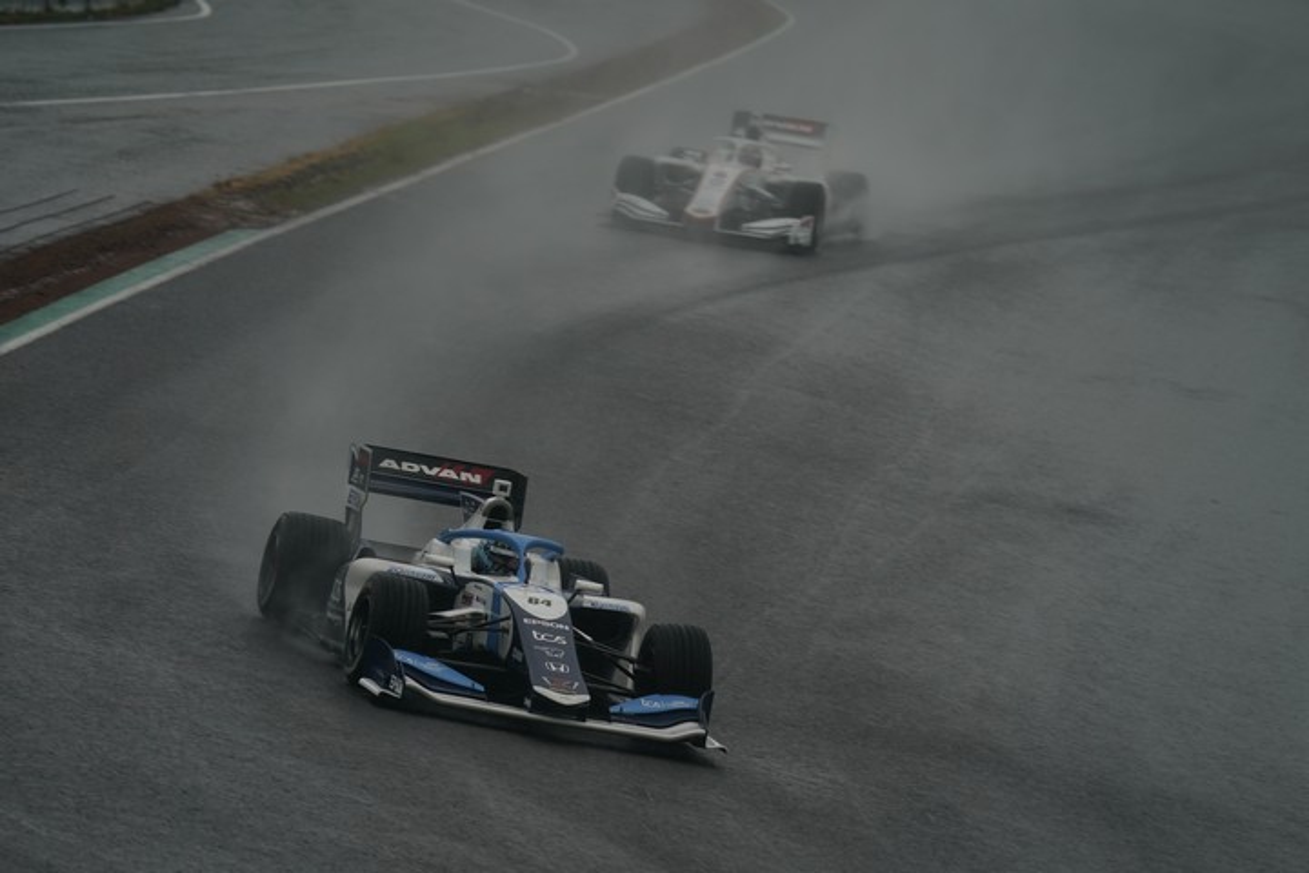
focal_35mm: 350
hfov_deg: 5.9
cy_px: 436
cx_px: 654
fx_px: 12725
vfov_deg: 3.9
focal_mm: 350
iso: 320
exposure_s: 1/400
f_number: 7.1
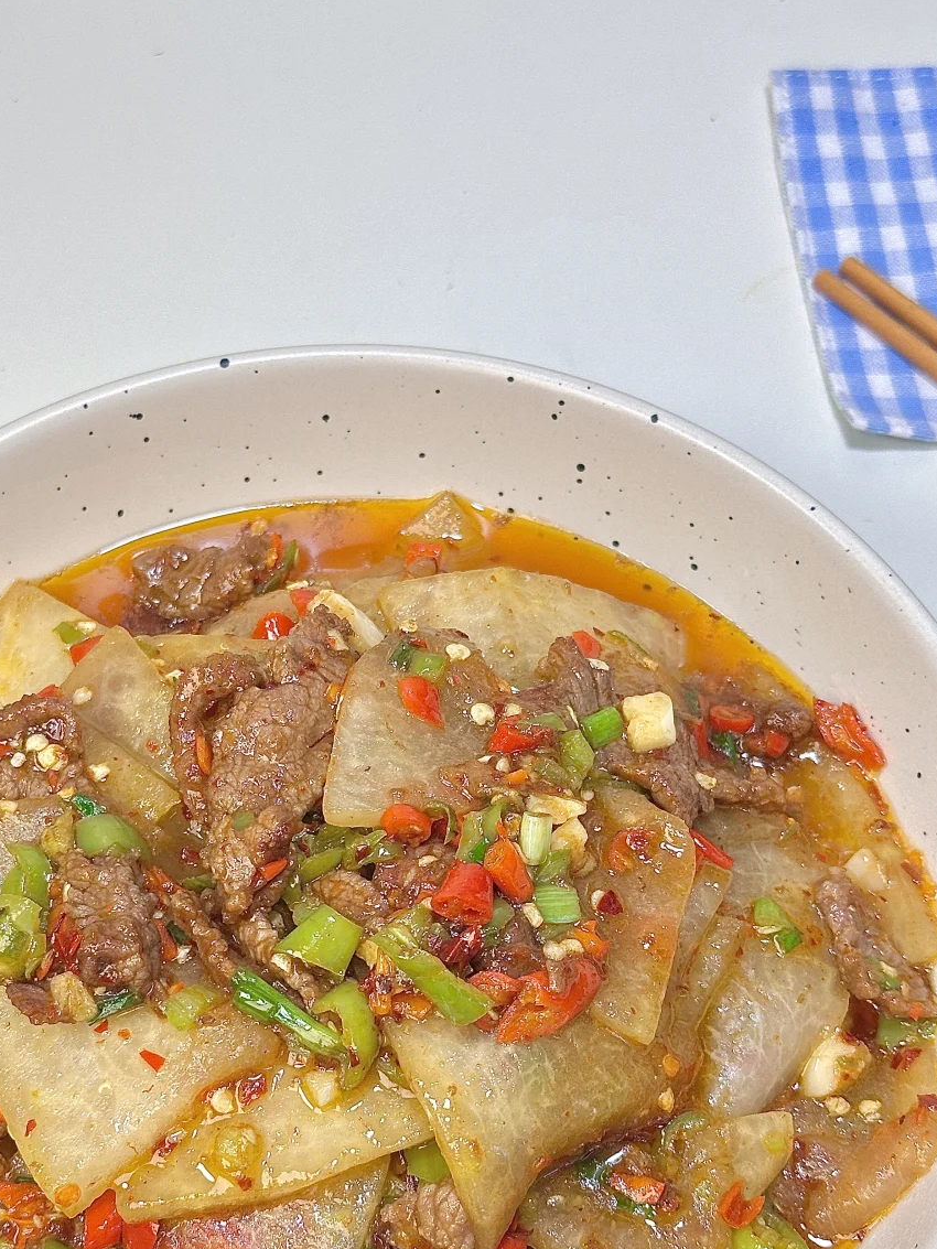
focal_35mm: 61
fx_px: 2201
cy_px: 782
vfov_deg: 31.5
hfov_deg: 24.0
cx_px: 358
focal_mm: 6.86
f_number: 1.78
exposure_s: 1/279
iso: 64
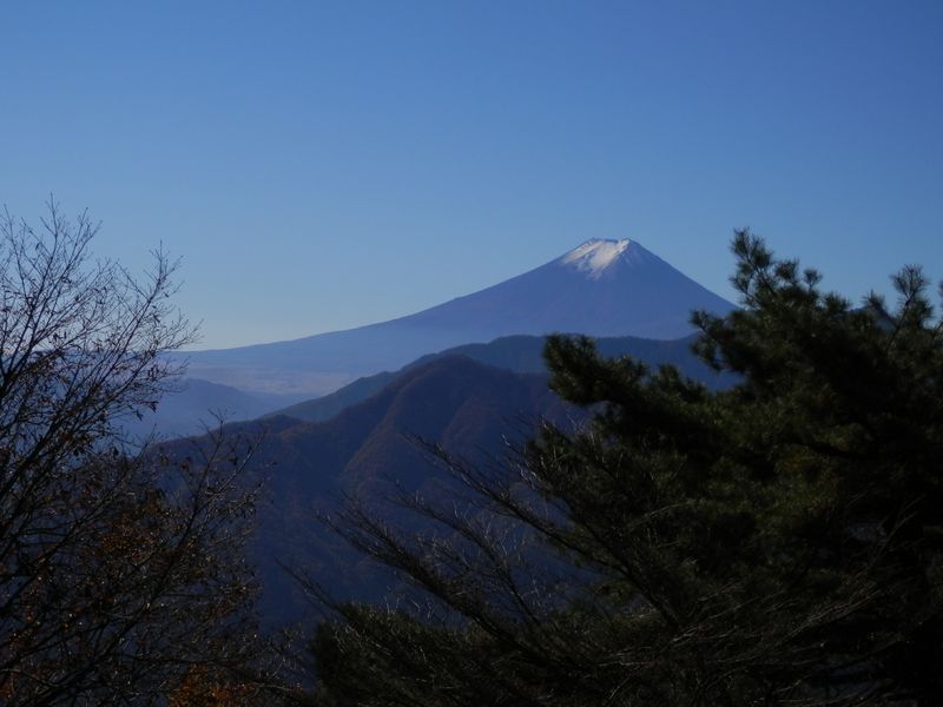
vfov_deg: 22.3
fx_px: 1798
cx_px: 472
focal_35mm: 66
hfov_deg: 29.4
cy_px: 354
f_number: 12.4
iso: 80
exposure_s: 1/250
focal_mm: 11.9
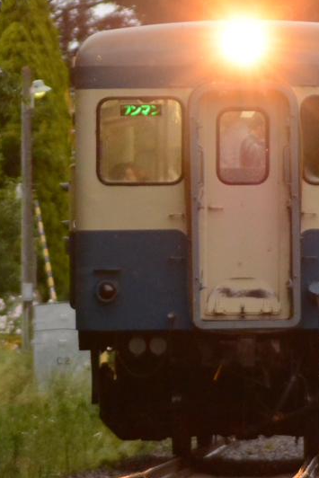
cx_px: 236
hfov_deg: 1.5
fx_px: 12419
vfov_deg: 2.2
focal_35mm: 935
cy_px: 306
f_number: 3.2
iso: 1600
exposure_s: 1/200
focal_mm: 180
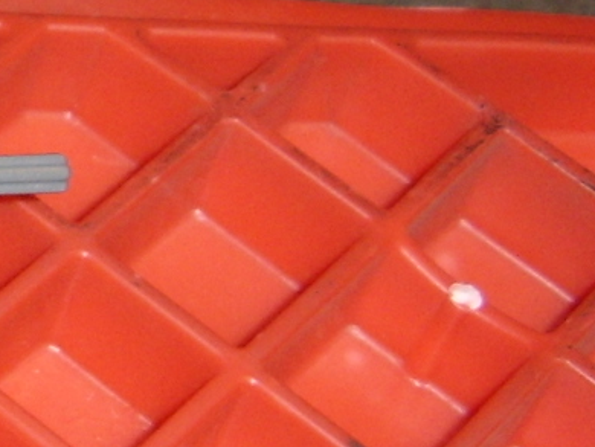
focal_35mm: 123
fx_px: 2115
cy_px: 110
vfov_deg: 12.0
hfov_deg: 13.6
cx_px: -603
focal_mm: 5.8
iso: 141
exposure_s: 1/30
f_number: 2.9
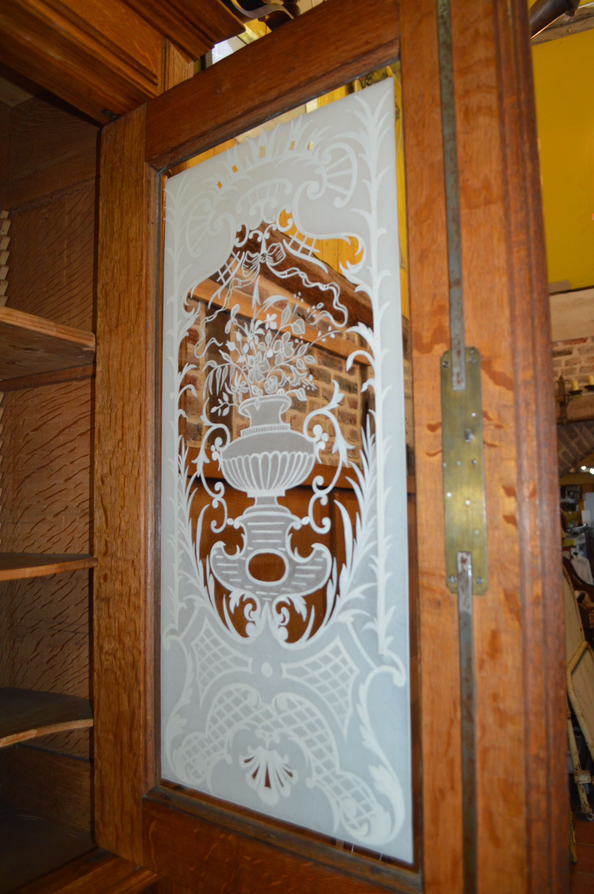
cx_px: 297
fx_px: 669
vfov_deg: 67.4
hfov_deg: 47.8
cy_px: 447
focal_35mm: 27
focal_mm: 18
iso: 400
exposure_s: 1/60
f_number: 3.5
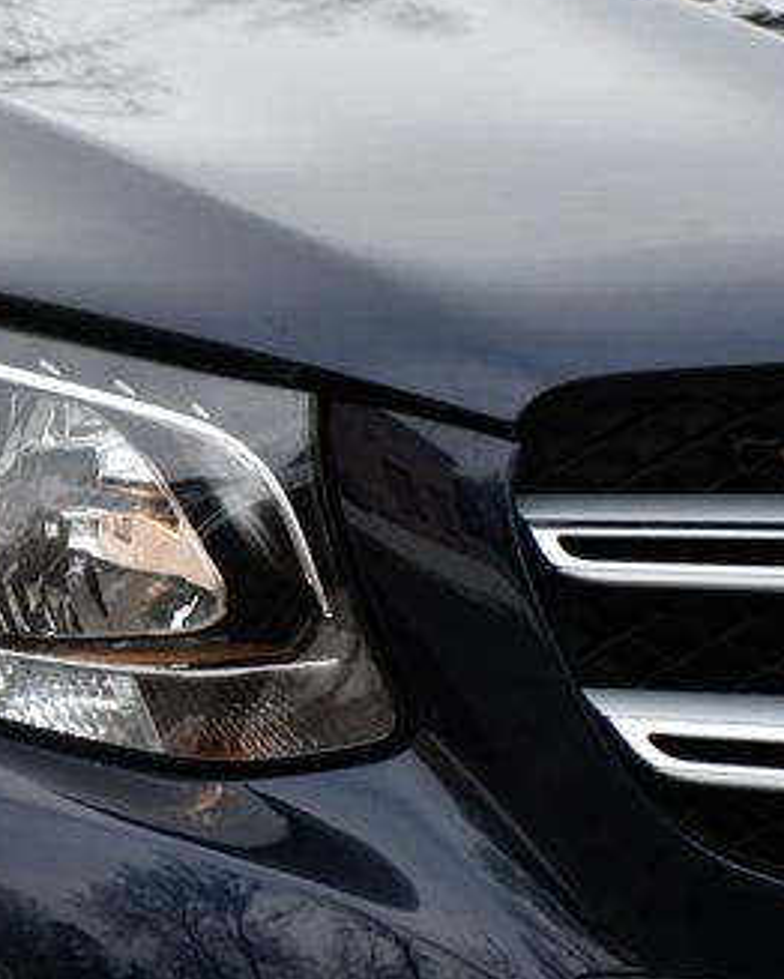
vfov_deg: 5.2
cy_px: 400
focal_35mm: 371
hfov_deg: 4.2
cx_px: 57
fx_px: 10751
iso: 200
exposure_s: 1/250
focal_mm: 135
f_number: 6.3
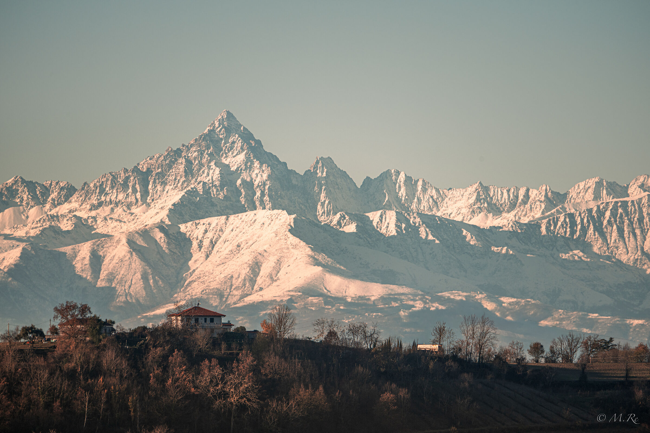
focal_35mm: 400
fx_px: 7222
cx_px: 325
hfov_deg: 5.2
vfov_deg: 3.4
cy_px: 216
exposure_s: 1/400
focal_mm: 400
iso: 125
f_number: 8
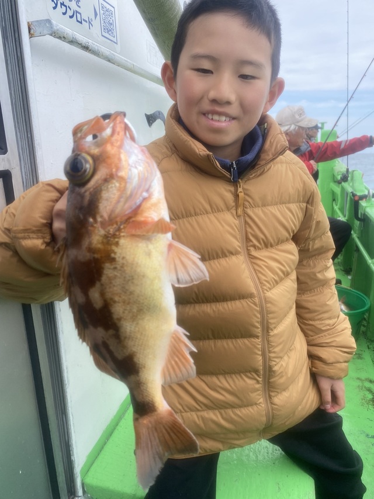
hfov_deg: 53.0
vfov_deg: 67.3
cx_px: 187
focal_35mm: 26
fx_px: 375
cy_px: 250
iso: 32
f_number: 1.8
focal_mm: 4.25
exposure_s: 1/554
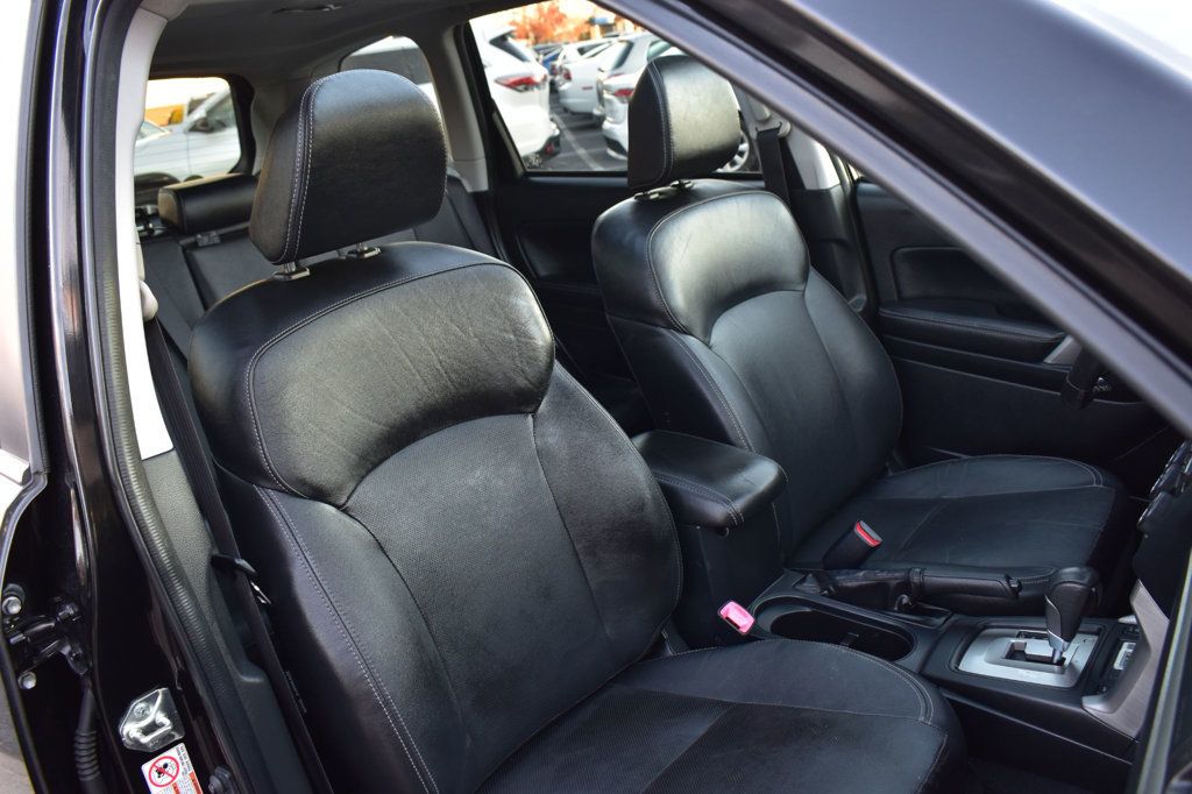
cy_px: 397
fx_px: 993
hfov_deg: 61.9
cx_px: 596
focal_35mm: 30
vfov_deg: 43.6
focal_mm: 20
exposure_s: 1/15
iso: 450
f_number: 6.3
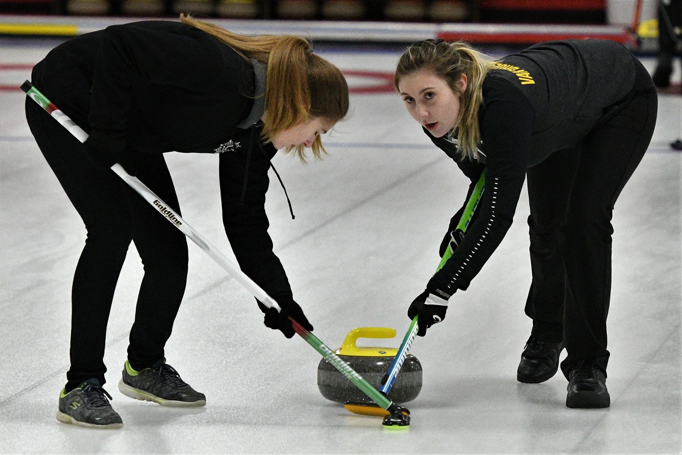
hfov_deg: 8.9
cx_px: 341
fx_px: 4404
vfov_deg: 5.9
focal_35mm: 232
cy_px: 228
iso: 8000
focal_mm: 155
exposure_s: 1/1000
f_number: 4
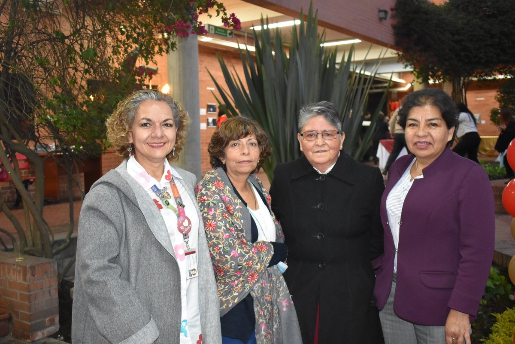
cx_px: 258
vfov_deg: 35.5
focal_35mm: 38
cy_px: 172
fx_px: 537
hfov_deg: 51.3
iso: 3600
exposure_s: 1/60
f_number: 4
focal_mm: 25
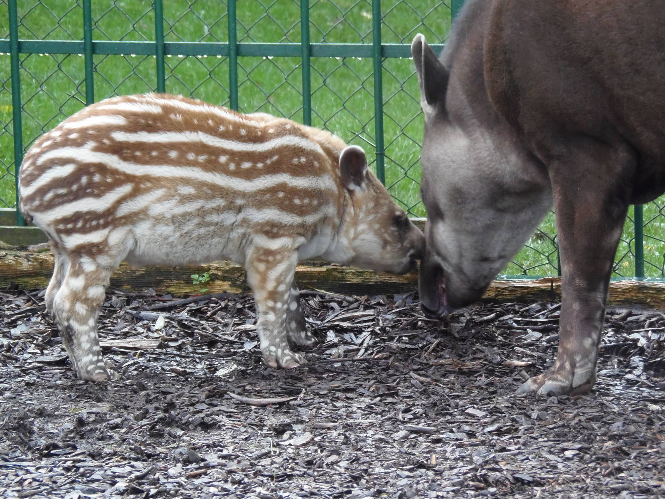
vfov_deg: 7.0
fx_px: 4053
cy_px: 250
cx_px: 332
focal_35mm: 211
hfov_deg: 9.4
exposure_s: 1/60
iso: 200
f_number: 5
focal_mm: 39.2
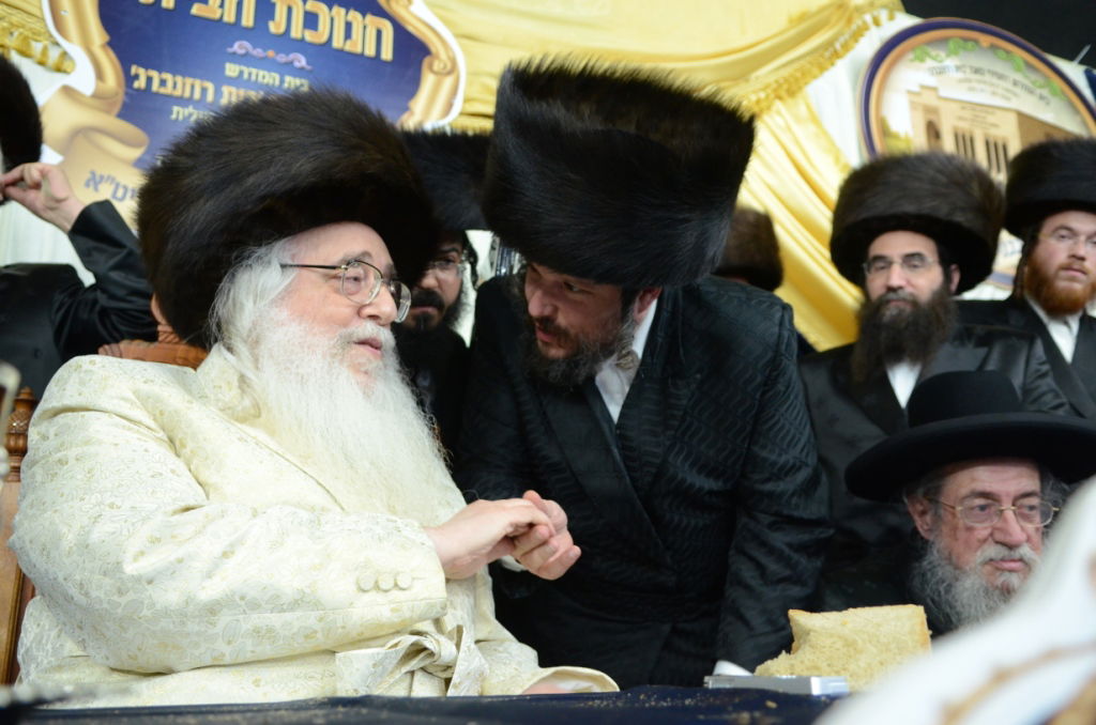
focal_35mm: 33
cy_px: 362
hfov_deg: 57.3
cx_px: 548
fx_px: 1002
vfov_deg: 39.8
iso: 1600
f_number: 3.2
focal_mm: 22
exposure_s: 1/80
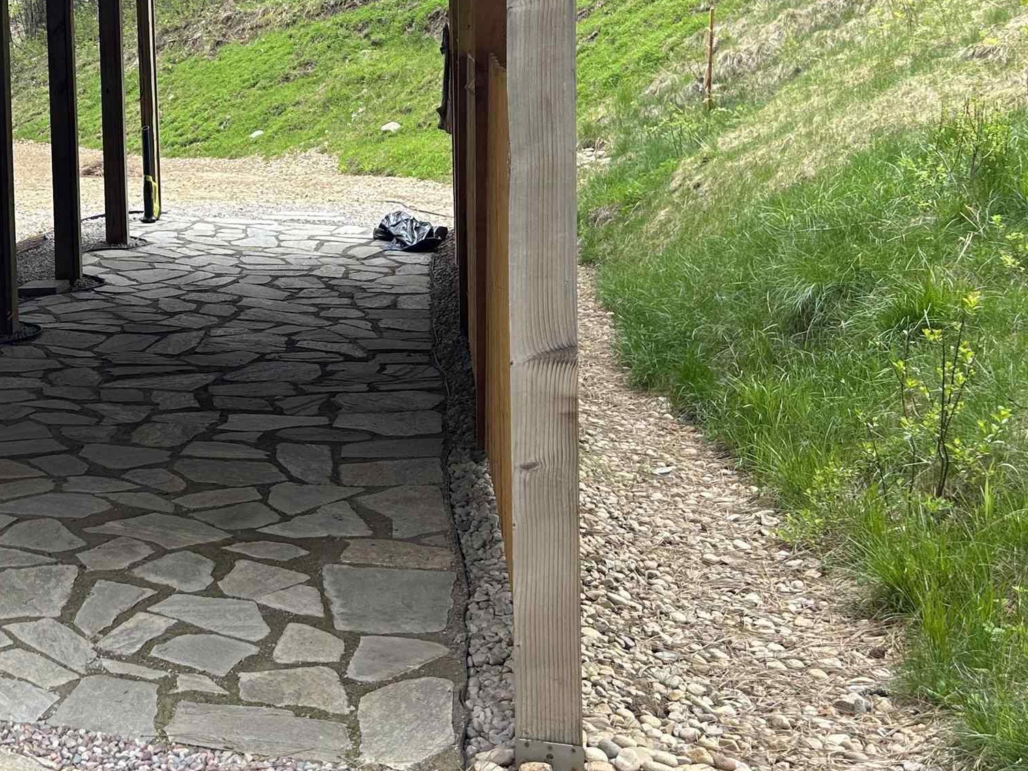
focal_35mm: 53
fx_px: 1574
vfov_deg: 26.6
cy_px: 79
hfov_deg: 33.5
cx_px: 37
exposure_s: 1/225
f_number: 1.5
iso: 40
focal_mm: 5.7
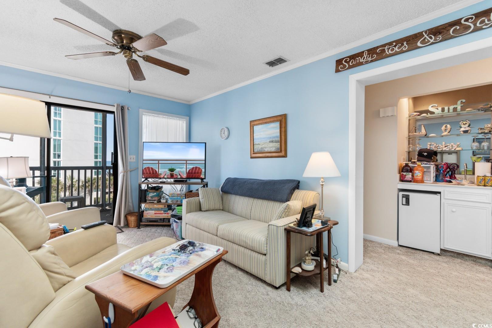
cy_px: 164
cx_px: 246
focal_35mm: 15
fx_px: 205
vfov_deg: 77.3
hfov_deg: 100.4
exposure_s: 1/3
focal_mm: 10
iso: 100
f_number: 4.5
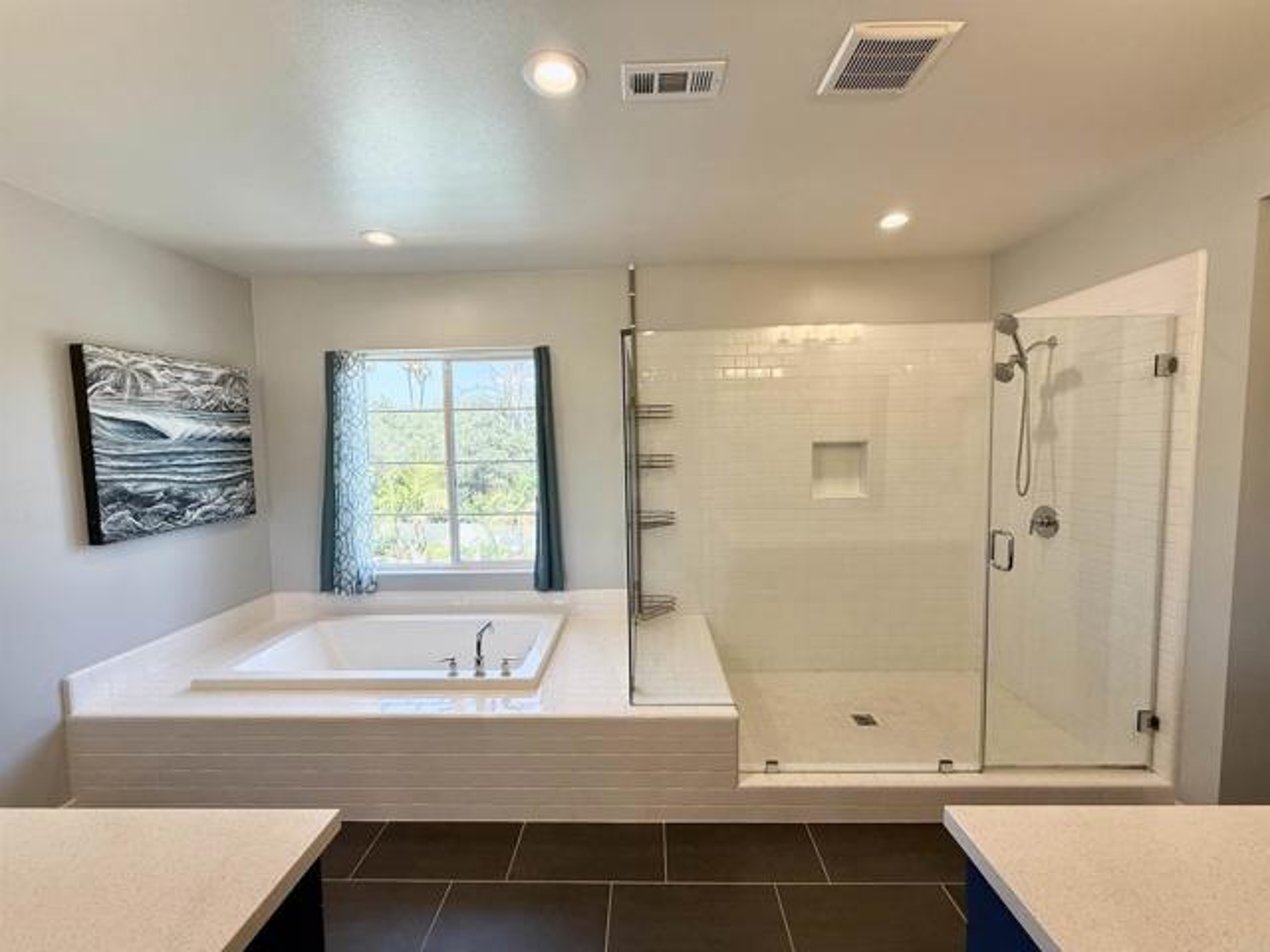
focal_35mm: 14
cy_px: 476
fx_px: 514
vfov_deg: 85.7
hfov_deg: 102.1
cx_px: 635
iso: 64
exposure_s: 1/138
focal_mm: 2.22
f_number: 2.2
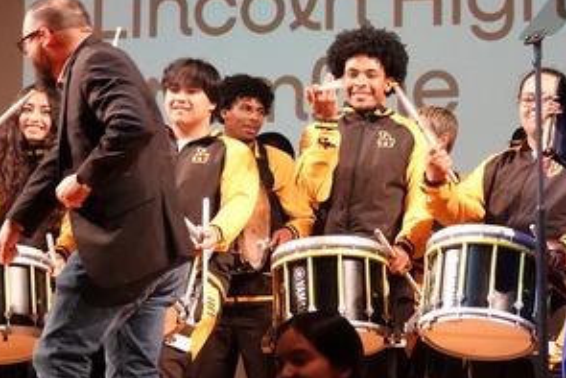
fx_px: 2989
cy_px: 82
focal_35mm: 190
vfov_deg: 7.2
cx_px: 307
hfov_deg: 10.8
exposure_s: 1/100
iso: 2000
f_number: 3.5
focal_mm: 34.68
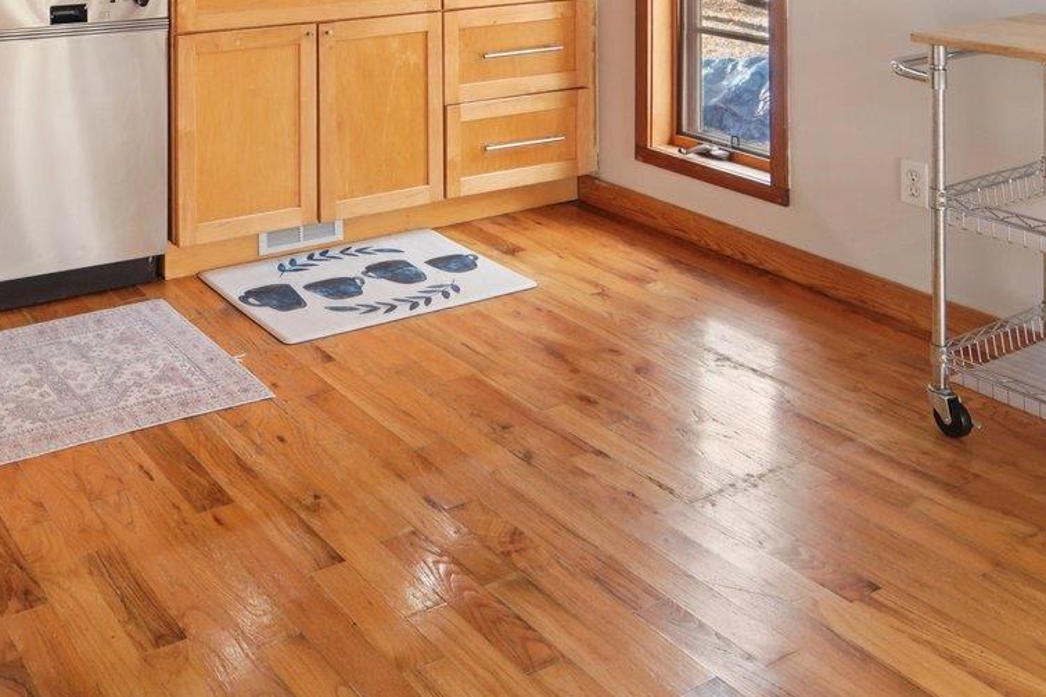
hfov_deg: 47.6
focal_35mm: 38
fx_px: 1104
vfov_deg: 29.4
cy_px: -168
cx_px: 190
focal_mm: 14
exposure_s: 1/13
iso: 400
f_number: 8
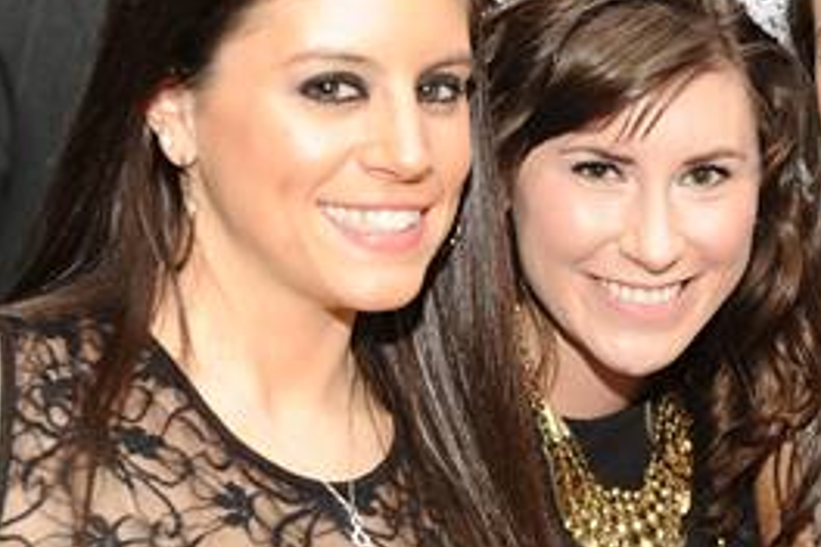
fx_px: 2850
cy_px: 233
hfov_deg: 16.3
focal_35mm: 125
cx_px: 678
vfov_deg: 11.0
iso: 1100
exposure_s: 1/250
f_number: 5.6
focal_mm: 60
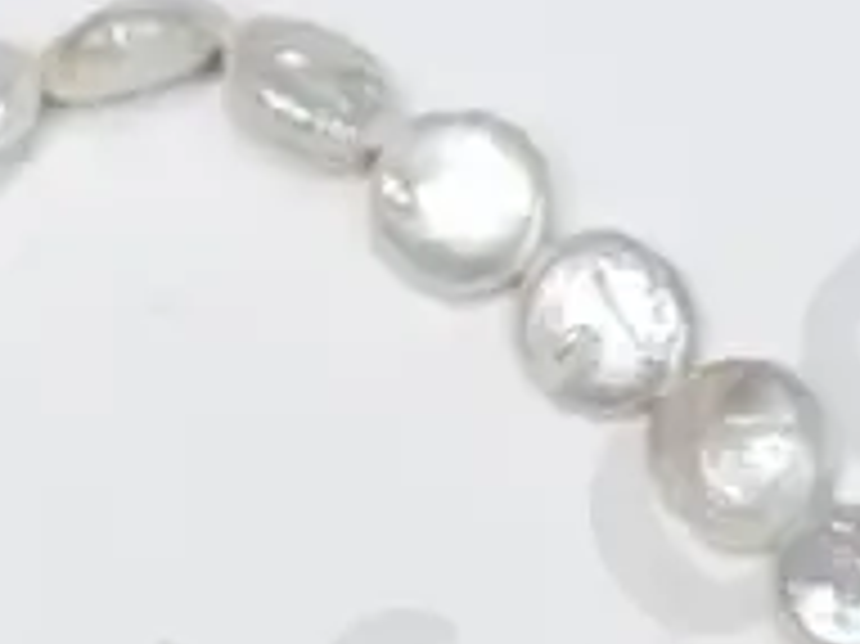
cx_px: -320
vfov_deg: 2.3
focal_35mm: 644
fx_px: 15989
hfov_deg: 3.1
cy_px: 1279
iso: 1600
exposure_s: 1/250
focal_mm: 60
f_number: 5
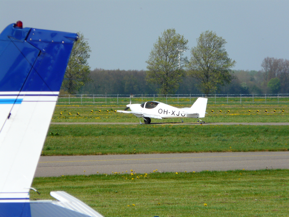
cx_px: 144
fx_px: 4208
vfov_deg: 3.0
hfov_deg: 3.9
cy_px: 108
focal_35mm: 504
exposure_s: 1/500
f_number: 6.3
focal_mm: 82.8
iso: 100
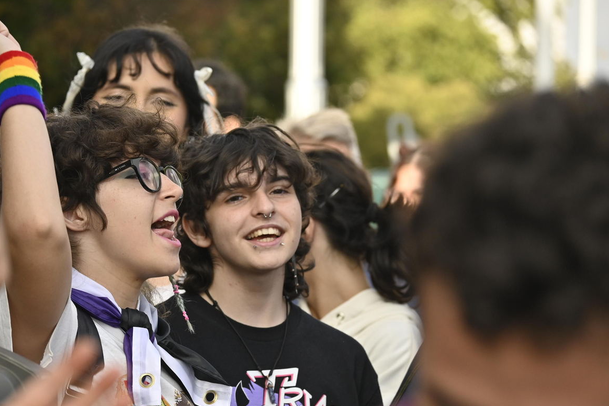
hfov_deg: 8.0
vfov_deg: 5.3
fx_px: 4359
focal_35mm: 258
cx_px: 232
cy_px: 264
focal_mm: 125
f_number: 5.6
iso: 200
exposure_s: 1/500
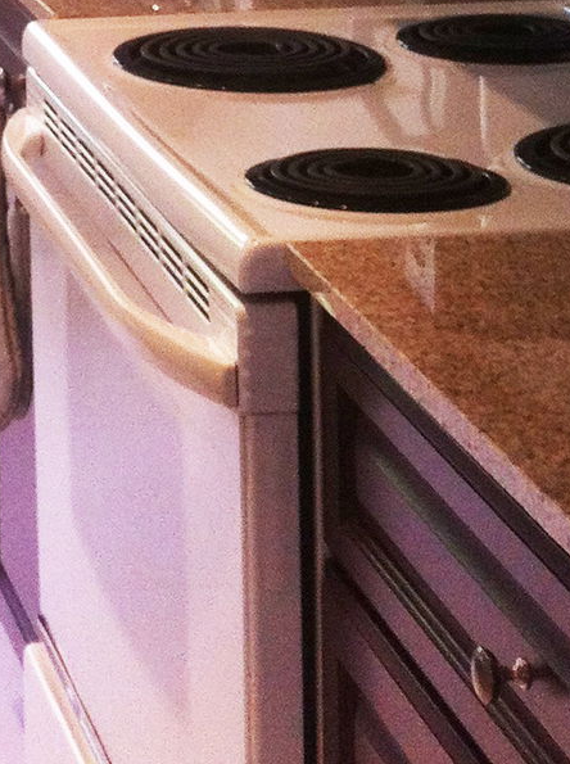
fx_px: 2775
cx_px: -320
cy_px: -491
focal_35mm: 126
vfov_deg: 14.3
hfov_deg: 11.2
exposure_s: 1/33
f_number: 2.8
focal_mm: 3.85
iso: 100
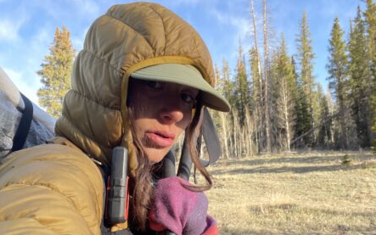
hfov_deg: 58.1
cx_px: 190
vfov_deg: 37.7
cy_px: 164
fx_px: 338
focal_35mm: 33
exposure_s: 1/121
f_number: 2.2
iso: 40
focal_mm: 2.71
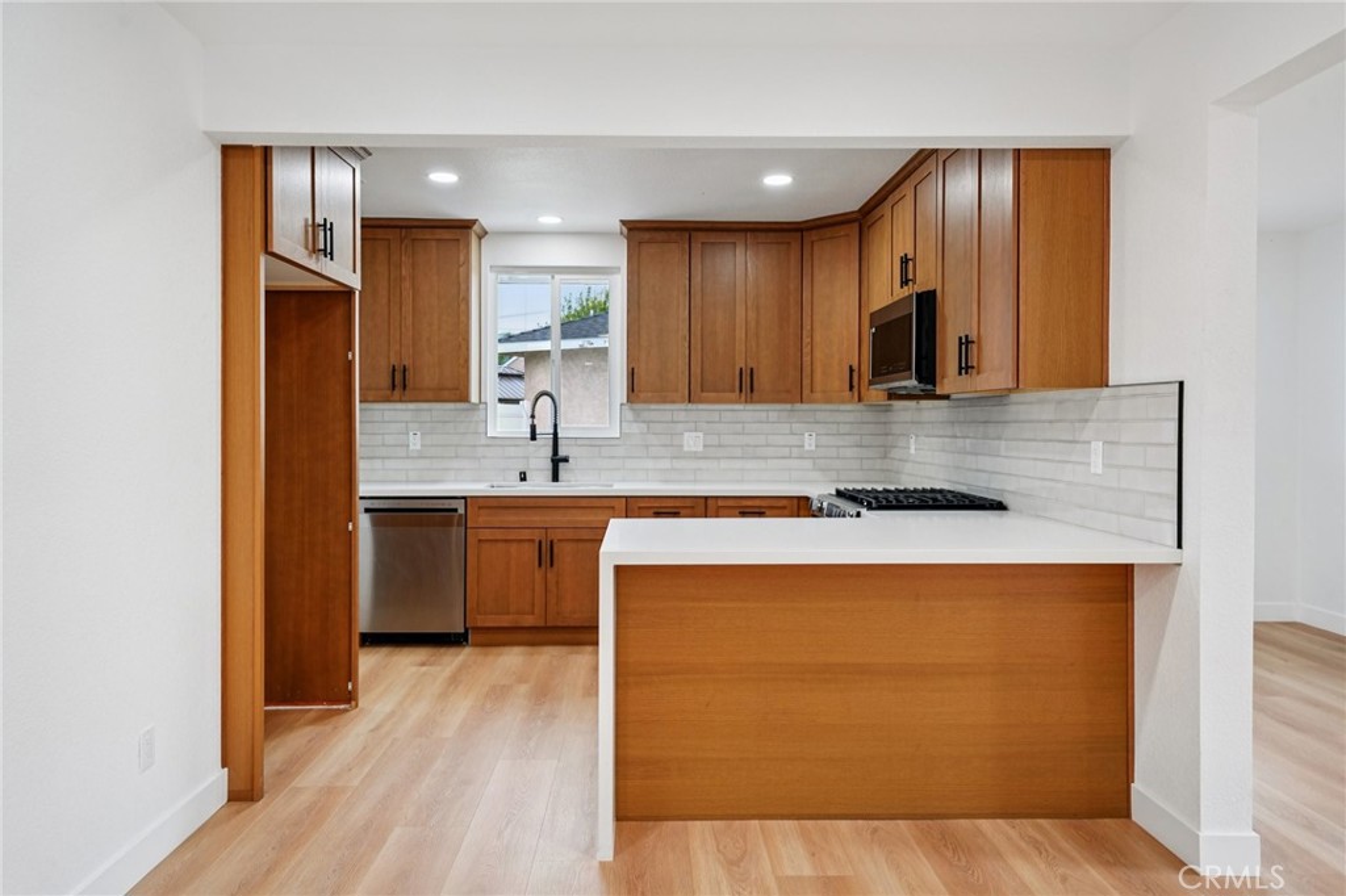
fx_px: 897
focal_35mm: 24
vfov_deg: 53.1
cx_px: 673
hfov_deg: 73.8
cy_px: 448
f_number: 8
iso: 400
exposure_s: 1/20
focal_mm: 24
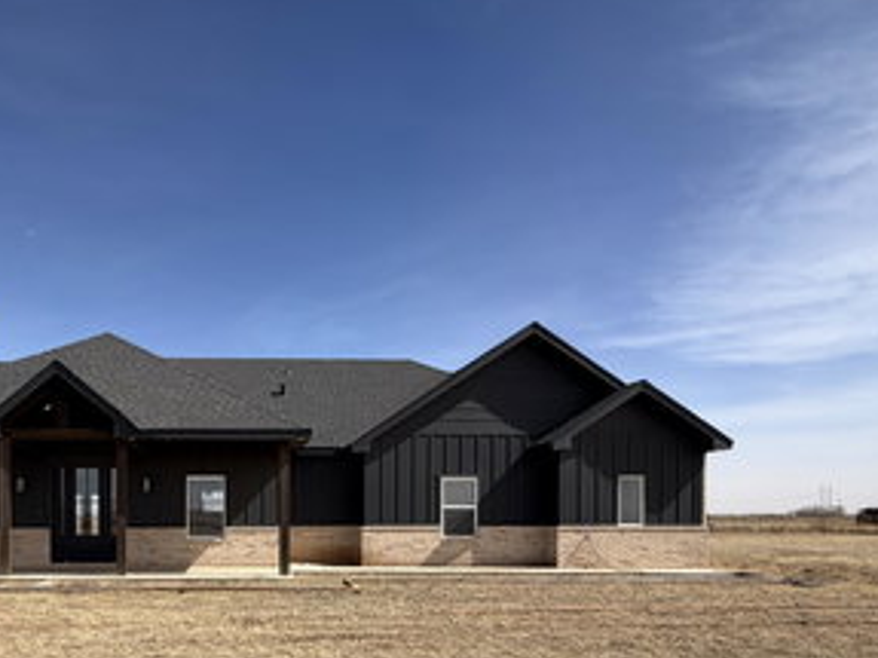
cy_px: 517
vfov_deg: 51.7
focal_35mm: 25
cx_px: 260
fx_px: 634
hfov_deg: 66.6
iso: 20
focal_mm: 2.22
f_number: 2.2
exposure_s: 1/942
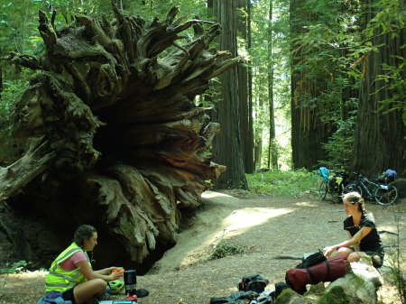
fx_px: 586
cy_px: 152
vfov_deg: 29.1
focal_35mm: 50
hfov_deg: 38.2
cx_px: 203
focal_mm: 9.01
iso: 400
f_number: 3.2
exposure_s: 1/40
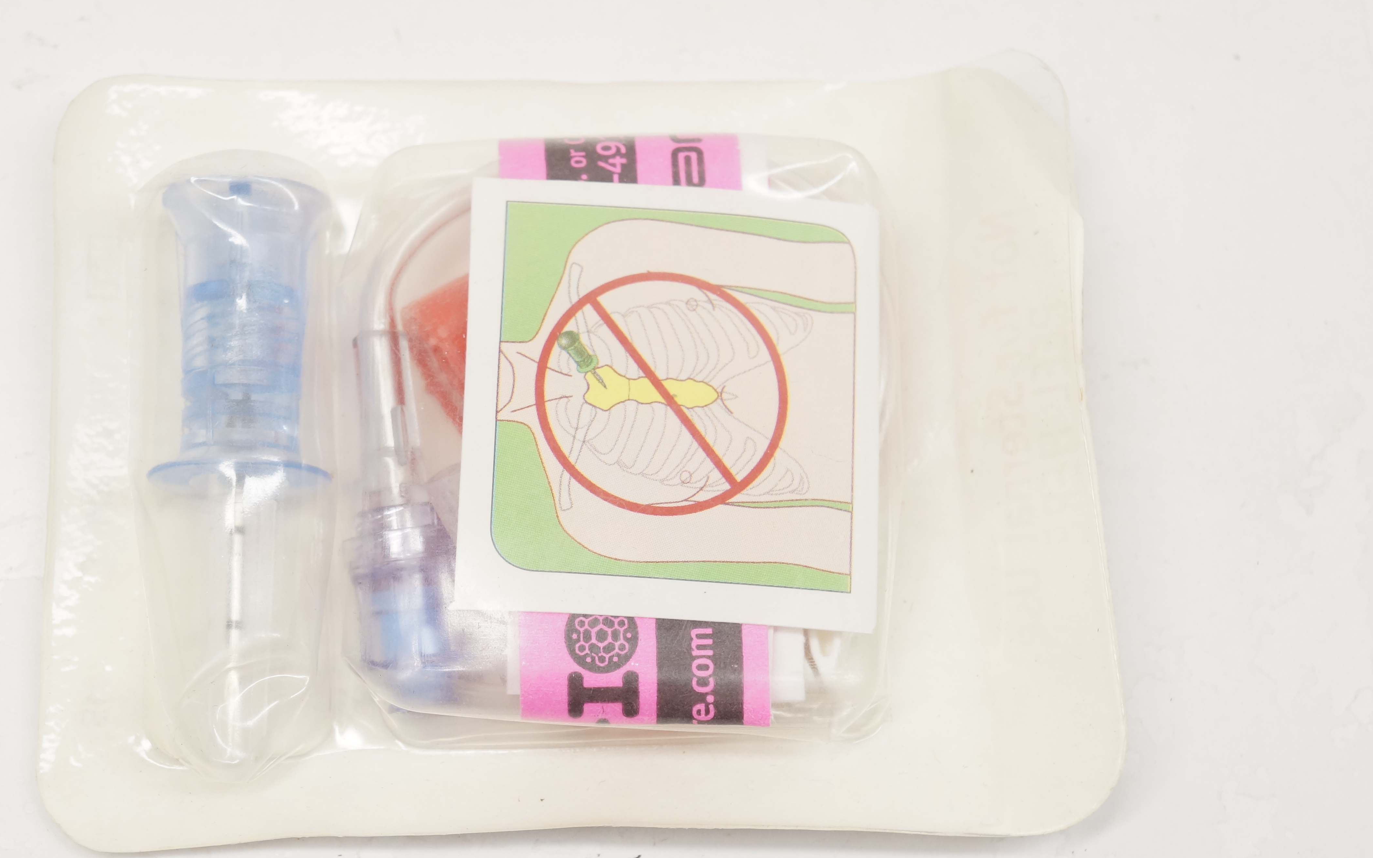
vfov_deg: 13.4
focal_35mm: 98
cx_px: 578
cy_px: 506
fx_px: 3652
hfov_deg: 21.3
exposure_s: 1/100
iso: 800
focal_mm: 55
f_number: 7.1
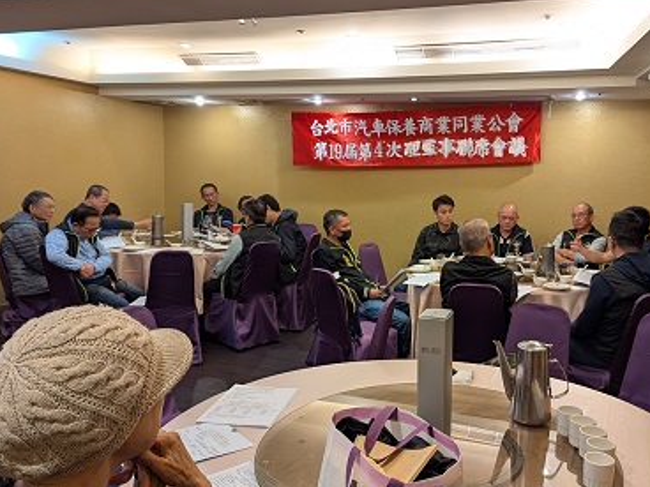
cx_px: 401
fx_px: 601
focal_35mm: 32
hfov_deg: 56.2
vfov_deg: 44.2
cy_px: 250
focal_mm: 6.81
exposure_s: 1/120
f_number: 1.85
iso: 359
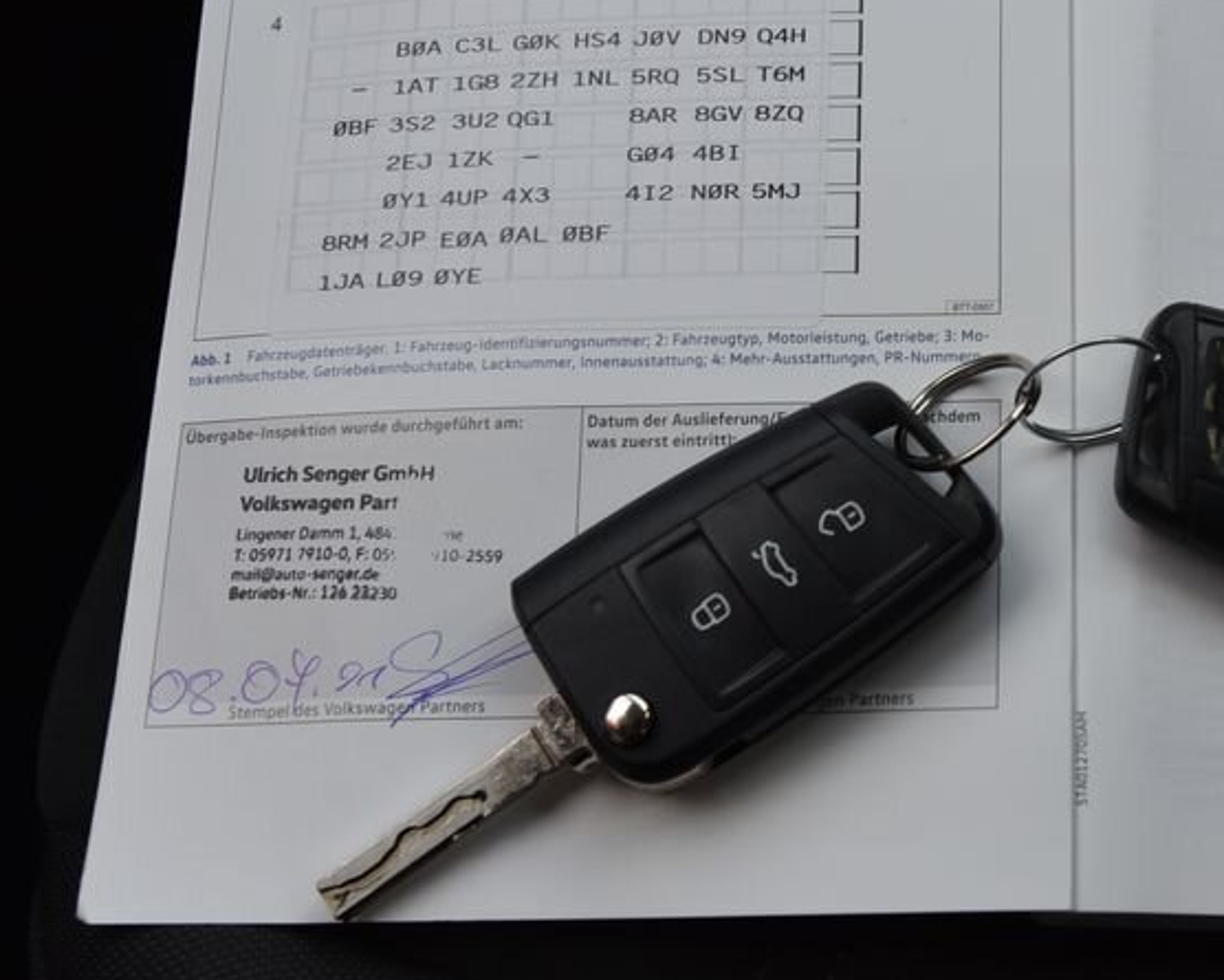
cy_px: 249
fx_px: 3007
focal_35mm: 83
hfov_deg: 22.6
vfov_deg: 18.4
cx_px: 1030
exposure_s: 1/200
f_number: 7.1
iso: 500
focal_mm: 48
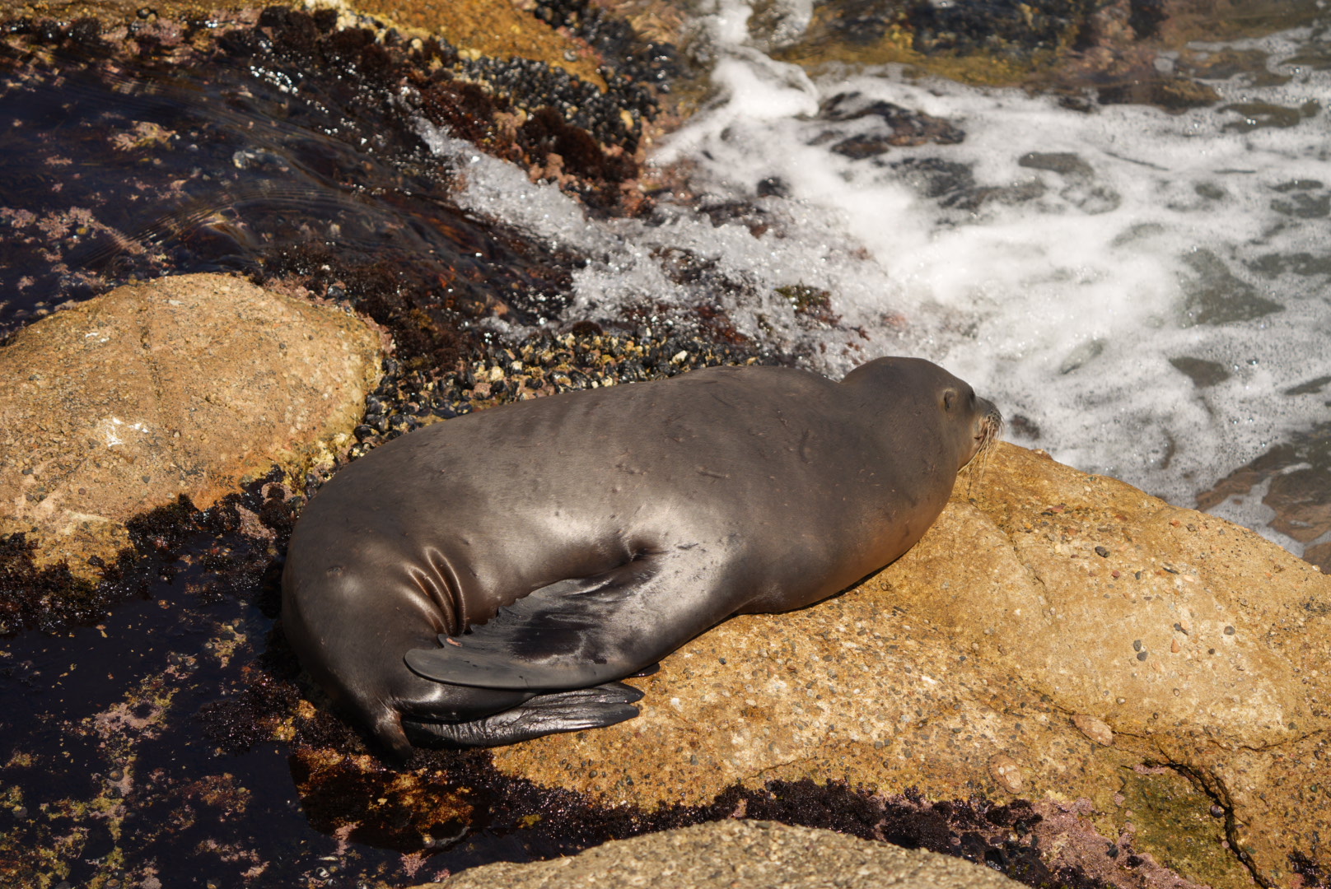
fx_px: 7400
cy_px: 444
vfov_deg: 6.9
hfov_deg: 10.3
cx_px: 666
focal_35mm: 200
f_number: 5.6
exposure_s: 1/640
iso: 125
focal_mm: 200
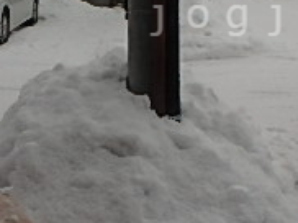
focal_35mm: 74
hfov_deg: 25.6
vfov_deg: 19.4
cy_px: 16
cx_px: 262
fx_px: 636
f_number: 3.5
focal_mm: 3.7
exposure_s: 1/80
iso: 125
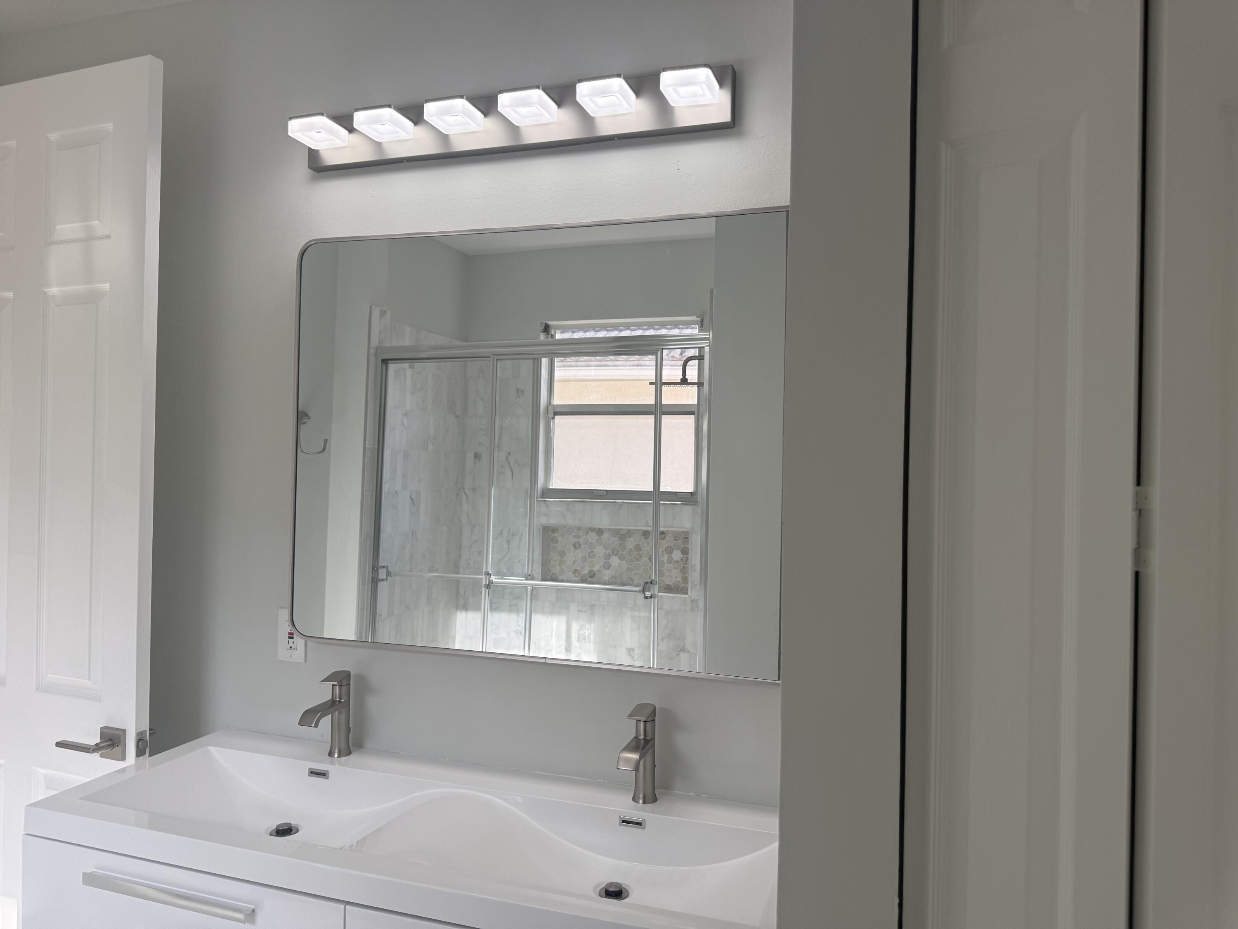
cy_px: 464
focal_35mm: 24
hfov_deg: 71.6
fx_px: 858
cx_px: 619
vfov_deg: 56.8
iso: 100
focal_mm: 6.76
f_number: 1.78
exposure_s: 1/888
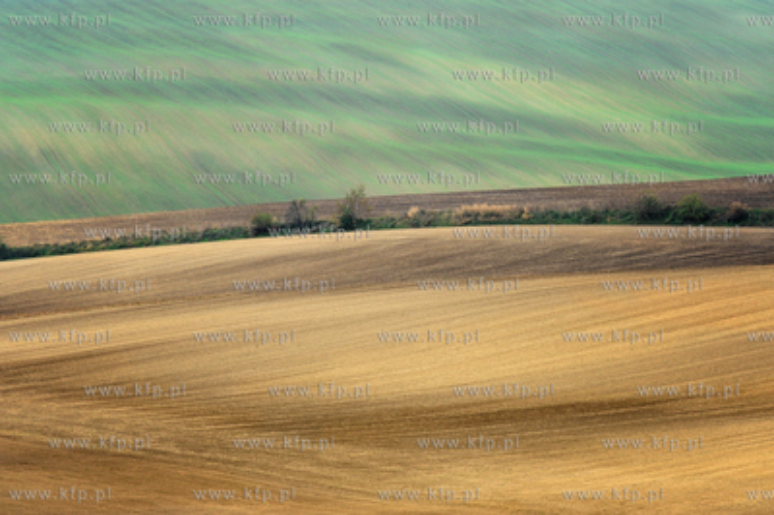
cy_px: 258
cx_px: 387
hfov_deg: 7.9
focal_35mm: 260
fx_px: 5585
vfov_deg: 5.3
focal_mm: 260
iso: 800
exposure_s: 1/40
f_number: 16
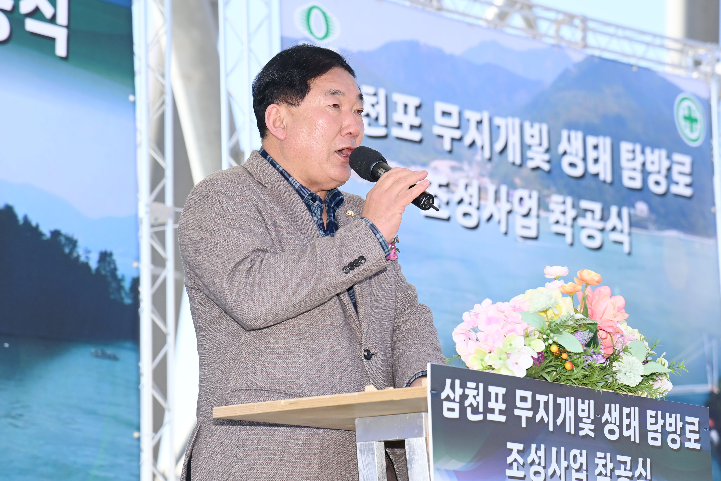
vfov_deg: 11.4
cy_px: 240
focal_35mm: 120
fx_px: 2403
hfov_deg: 17.1
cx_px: 360
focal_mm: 120
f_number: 6.3
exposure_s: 1/800
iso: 640
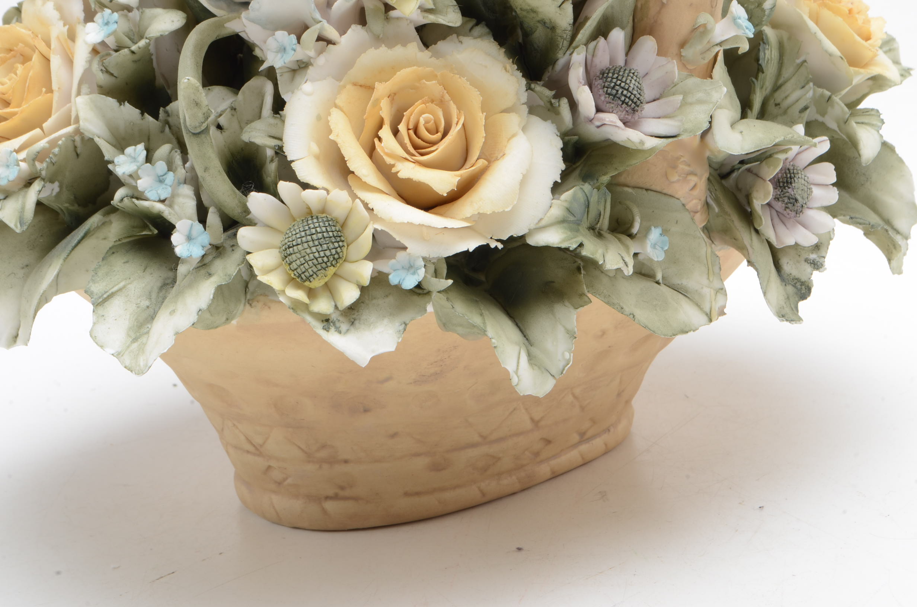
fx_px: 1983
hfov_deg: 26.0
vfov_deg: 17.4
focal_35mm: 78
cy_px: 304
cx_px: 458
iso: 200
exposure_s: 1/160
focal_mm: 52
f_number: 18
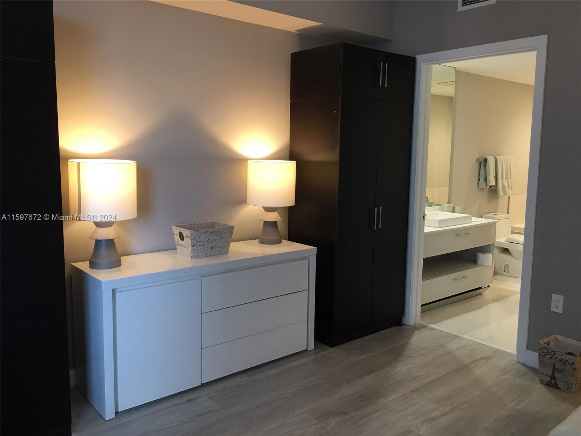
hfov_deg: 61.7
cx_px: 290
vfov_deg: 48.2
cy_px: 218
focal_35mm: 29
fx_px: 487
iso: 32
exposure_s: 1/15
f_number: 2.2
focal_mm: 4.15
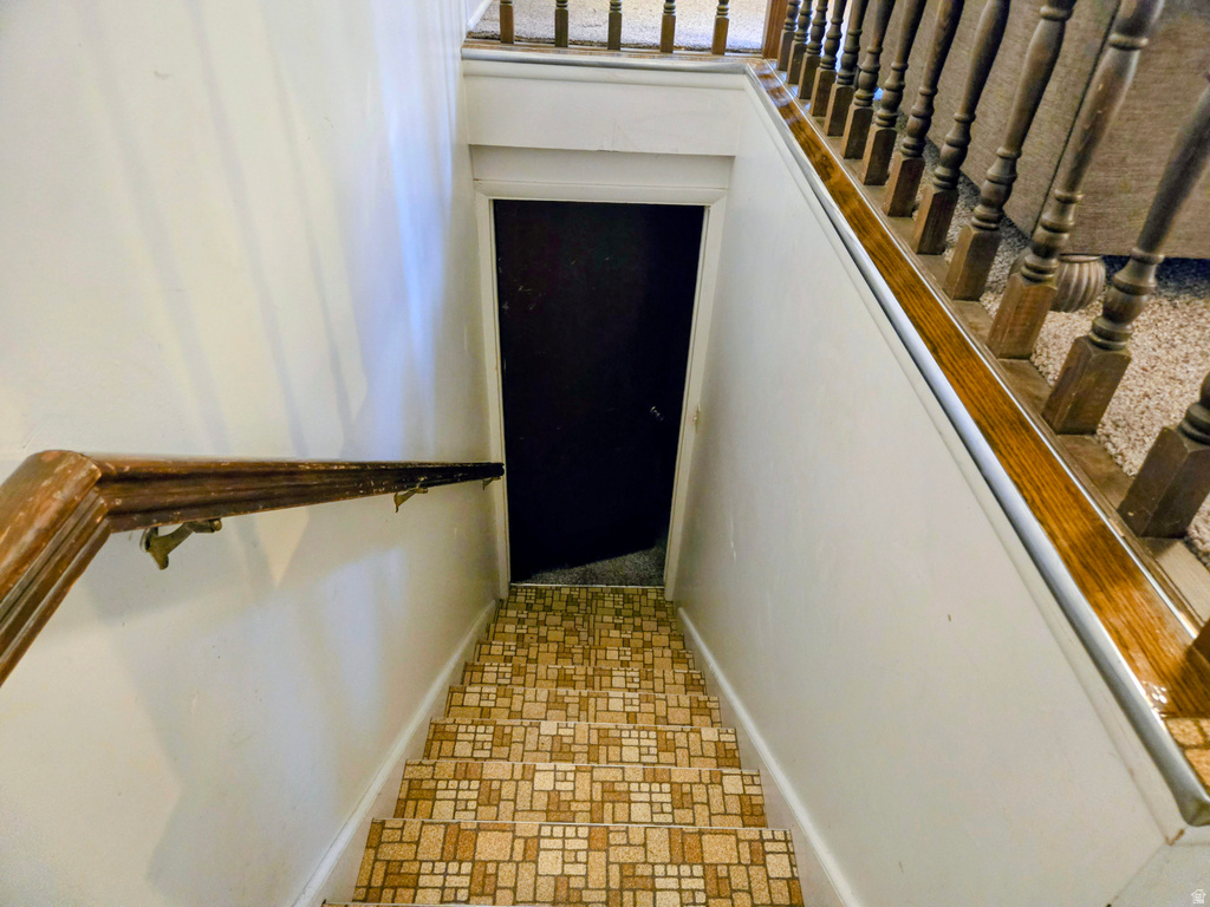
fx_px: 804
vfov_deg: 58.9
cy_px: 454
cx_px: 605
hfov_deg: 73.9
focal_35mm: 23
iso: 1600
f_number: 1.8
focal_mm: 5.4
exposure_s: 1/40
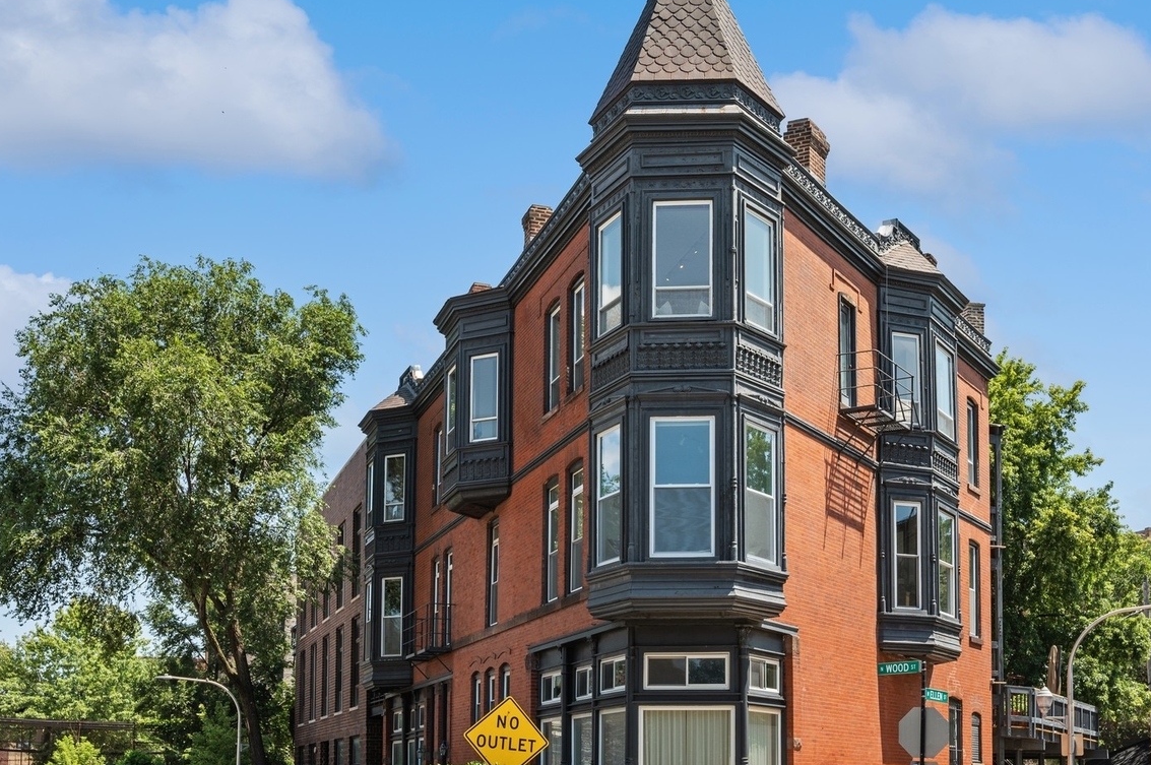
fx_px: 1373
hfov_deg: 45.5
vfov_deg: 31.0
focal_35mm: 43
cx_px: 589
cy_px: 468
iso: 100
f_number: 11
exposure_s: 1/80
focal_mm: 30
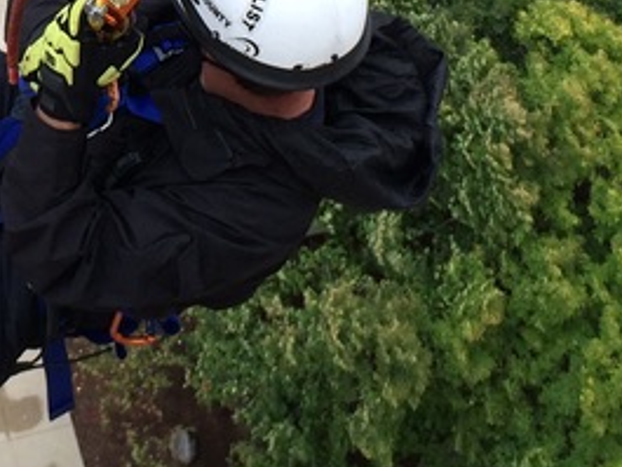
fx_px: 2085
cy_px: -134
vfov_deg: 12.4
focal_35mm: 116
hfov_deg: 16.6
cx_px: 0
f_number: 2.2
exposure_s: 1/477
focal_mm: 4.12
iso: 32
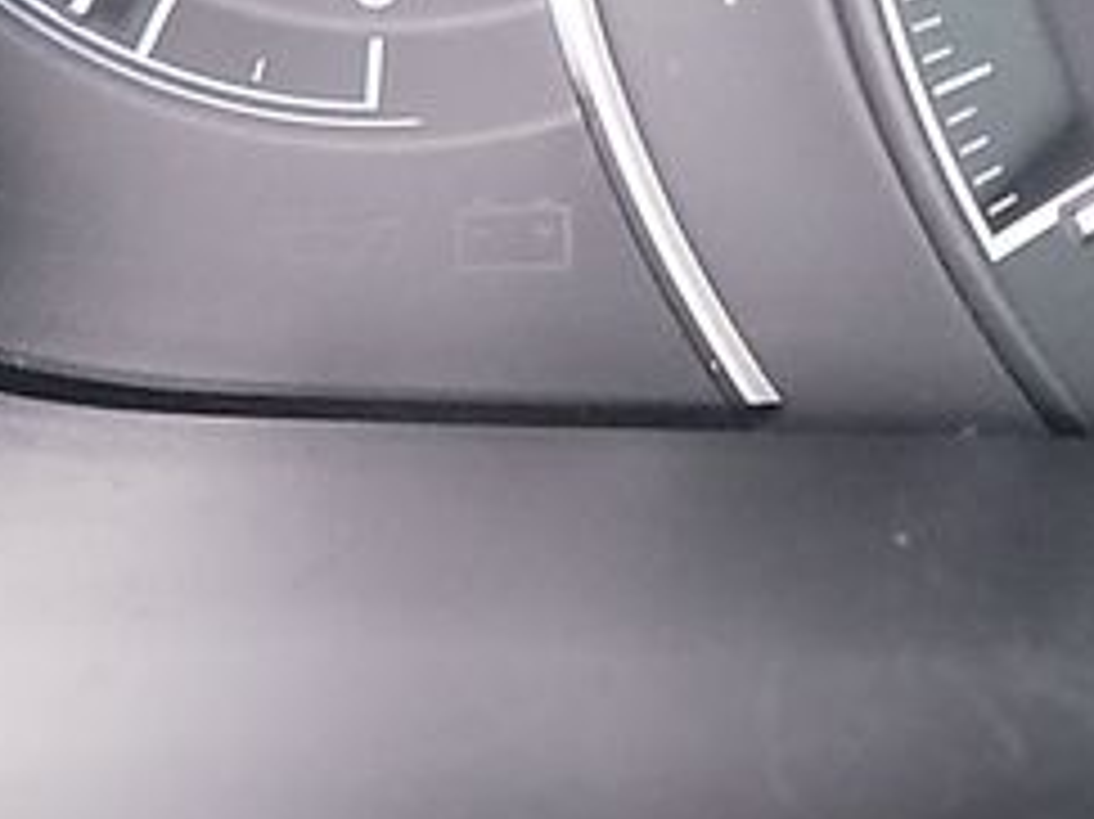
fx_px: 4991
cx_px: 1121
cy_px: -202
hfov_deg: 12.3
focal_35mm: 158
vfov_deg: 9.2
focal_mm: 6.7
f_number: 1.8
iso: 832
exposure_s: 1/59
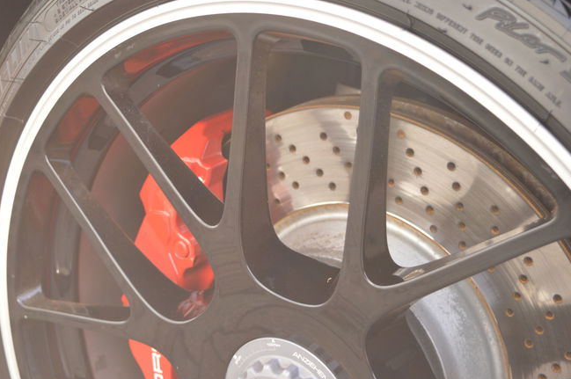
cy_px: 203
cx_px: 261
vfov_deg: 19.1
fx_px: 1125
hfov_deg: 28.5
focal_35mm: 71
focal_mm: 40
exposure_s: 1/100
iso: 400
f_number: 5
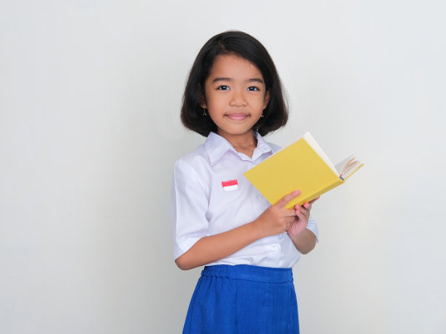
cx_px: 208
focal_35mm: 58
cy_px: 167
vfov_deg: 25.2
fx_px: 747
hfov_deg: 33.2
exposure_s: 1/100
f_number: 5.6
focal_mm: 35
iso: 160
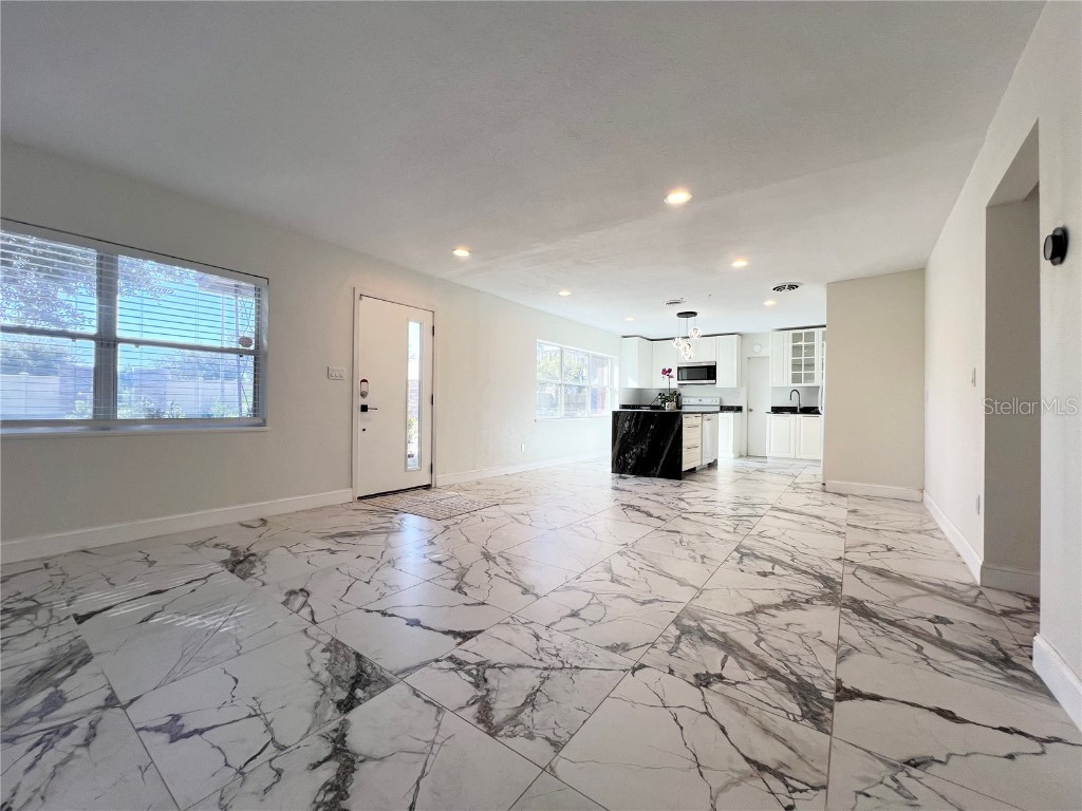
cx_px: 541
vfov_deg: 89.9
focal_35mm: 13
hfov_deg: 106.2
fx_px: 406
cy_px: 406
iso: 32
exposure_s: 1/120
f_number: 1.8
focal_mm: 1.57
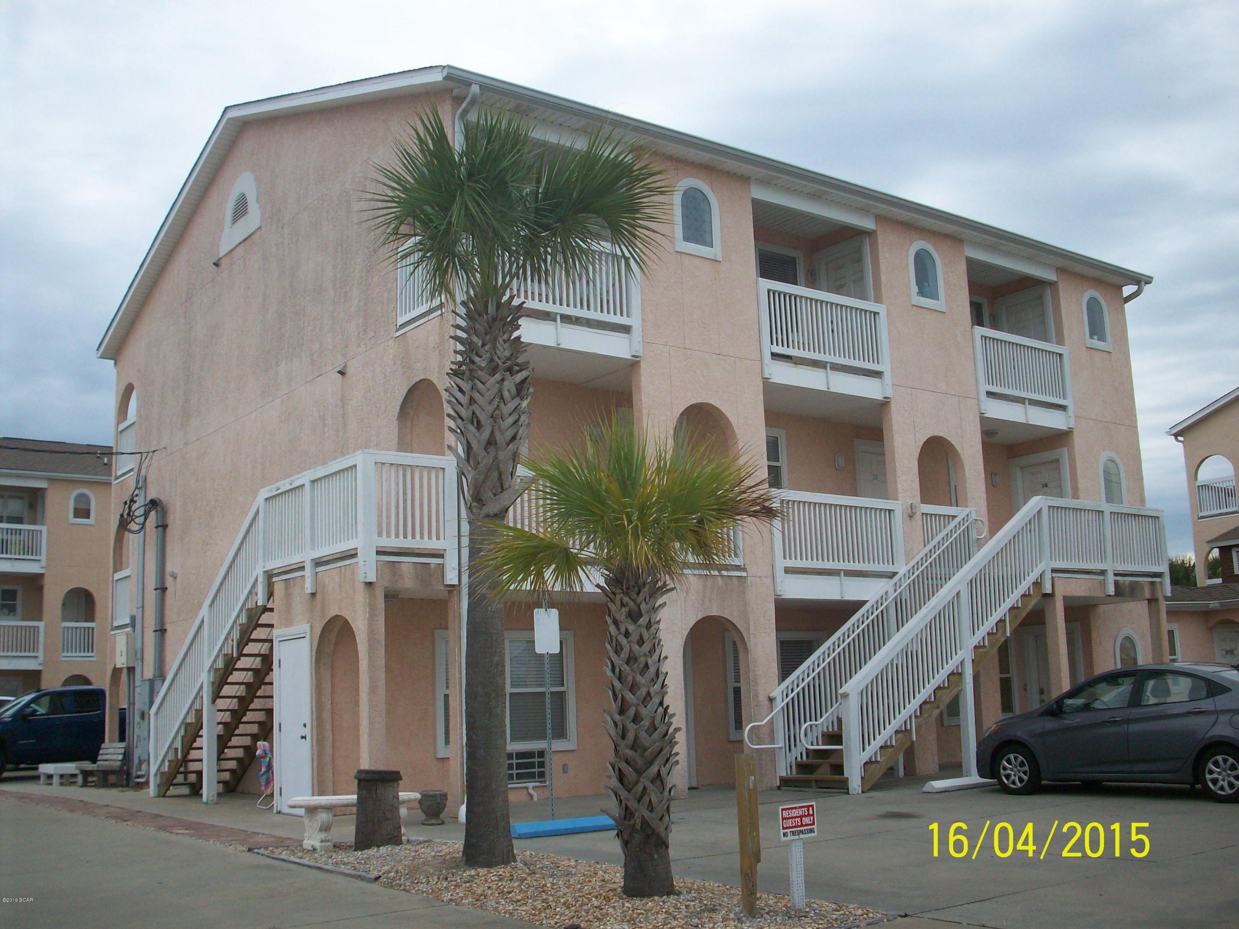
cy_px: 464
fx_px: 1324
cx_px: 620
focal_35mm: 37
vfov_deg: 38.7
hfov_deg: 50.1
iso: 80
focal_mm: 6.2
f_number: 2.8
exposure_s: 1/595
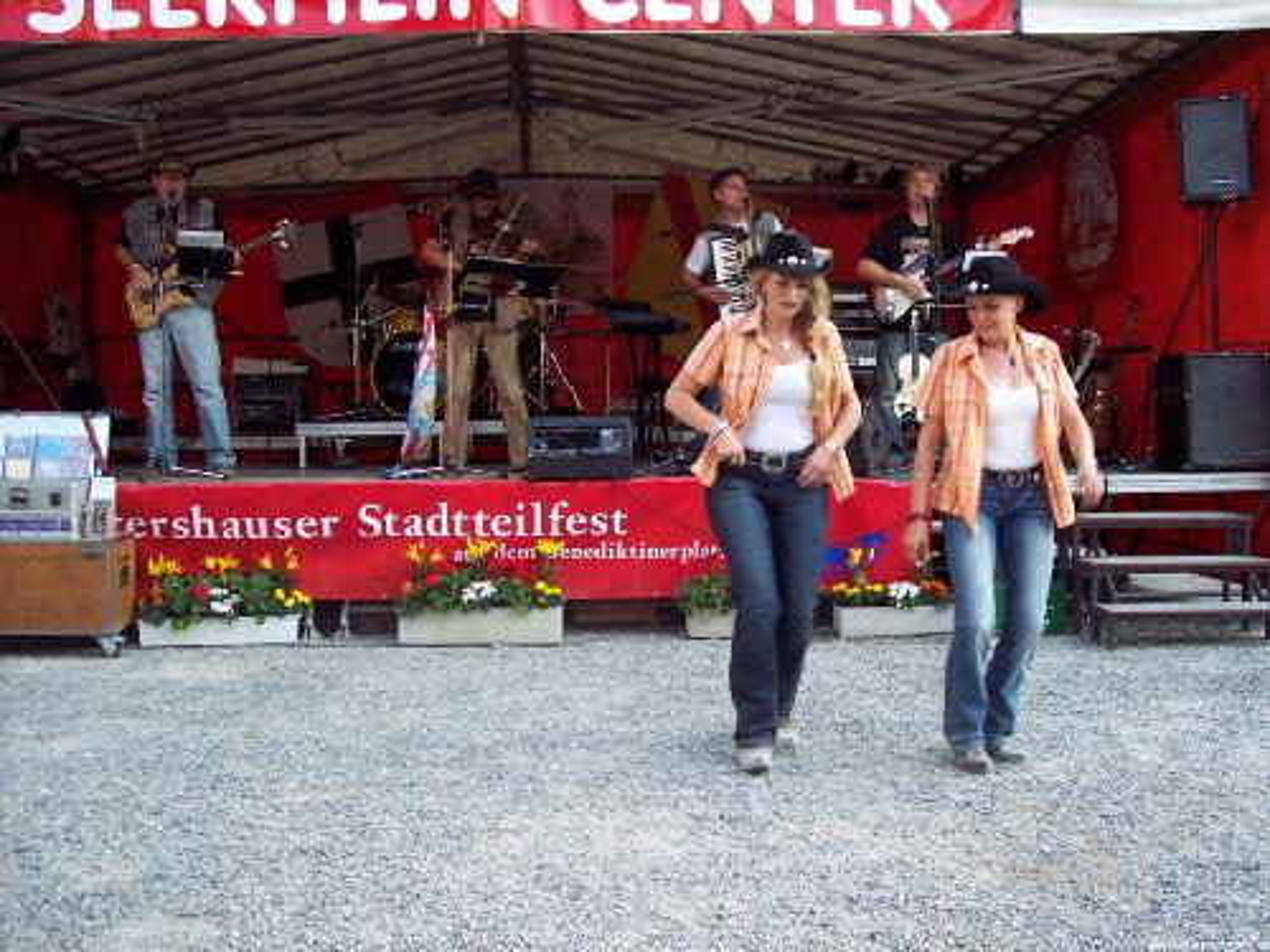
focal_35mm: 39
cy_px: 476
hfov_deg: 47.9
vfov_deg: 36.8
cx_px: 635
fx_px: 1431
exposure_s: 1/90
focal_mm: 8
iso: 100
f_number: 3.4
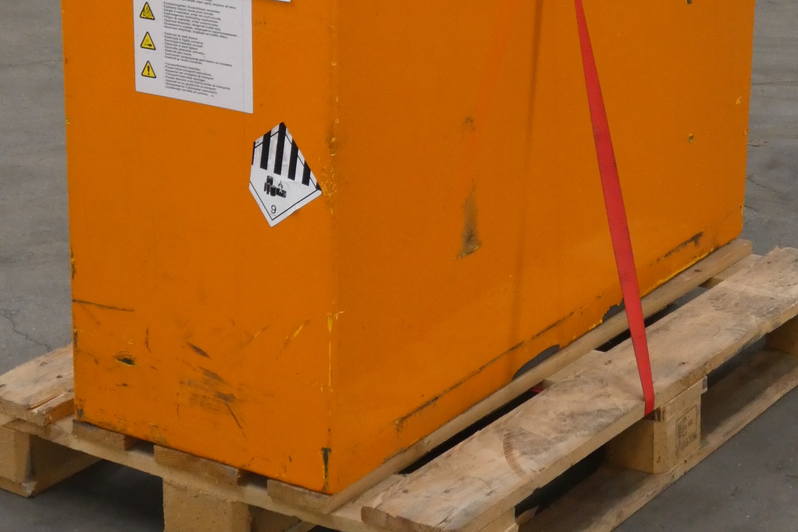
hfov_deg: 20.4
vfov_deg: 13.6
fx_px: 2216
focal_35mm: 100
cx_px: 404
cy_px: 127
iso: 640
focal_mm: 10.8
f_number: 4.1
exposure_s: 1/80
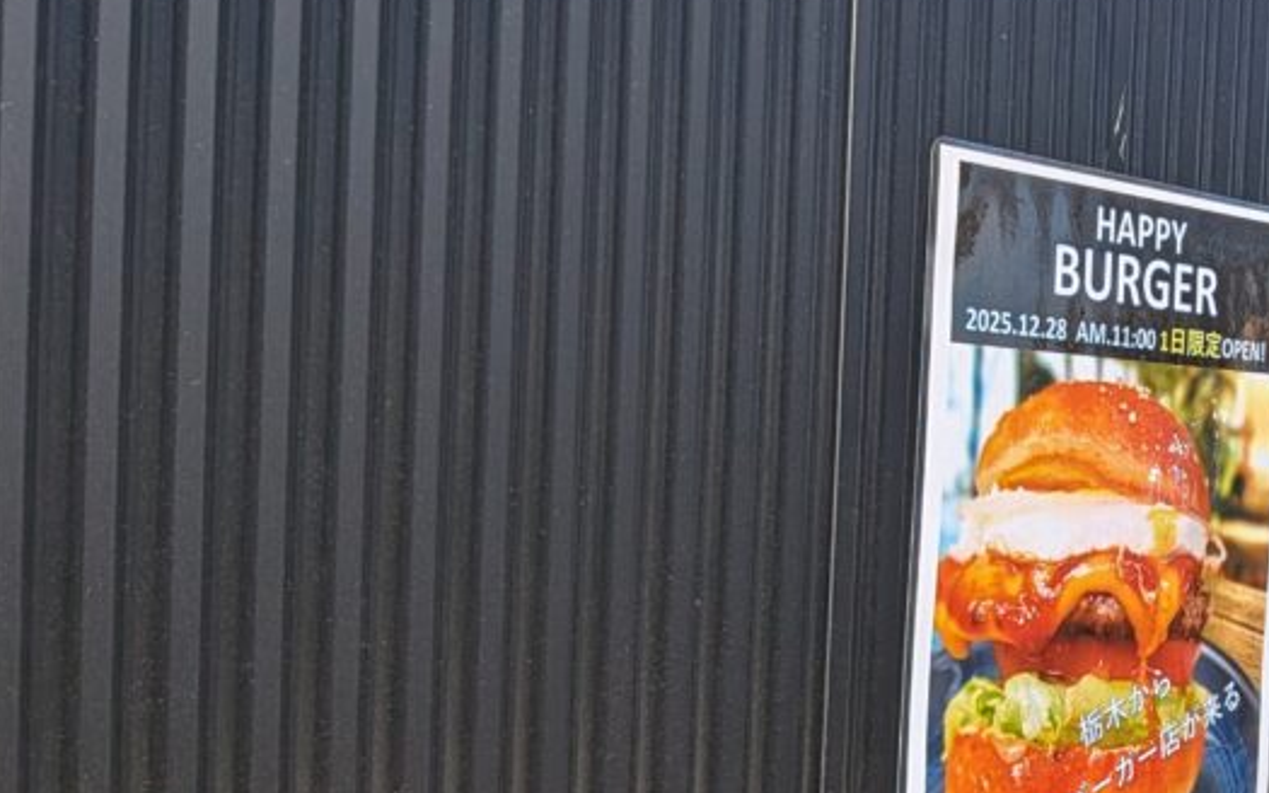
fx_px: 2144
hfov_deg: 29.8
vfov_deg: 20.9
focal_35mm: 62
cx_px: 1380
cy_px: 544
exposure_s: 1/2625
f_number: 1.7
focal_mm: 4.53
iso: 44
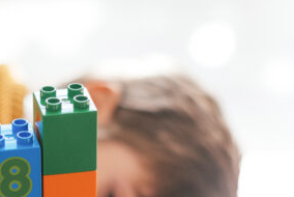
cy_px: 231
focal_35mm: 135
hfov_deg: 15.2
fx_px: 1104
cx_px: 114
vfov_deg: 10.0
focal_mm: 50
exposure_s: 1/500
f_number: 2
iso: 250
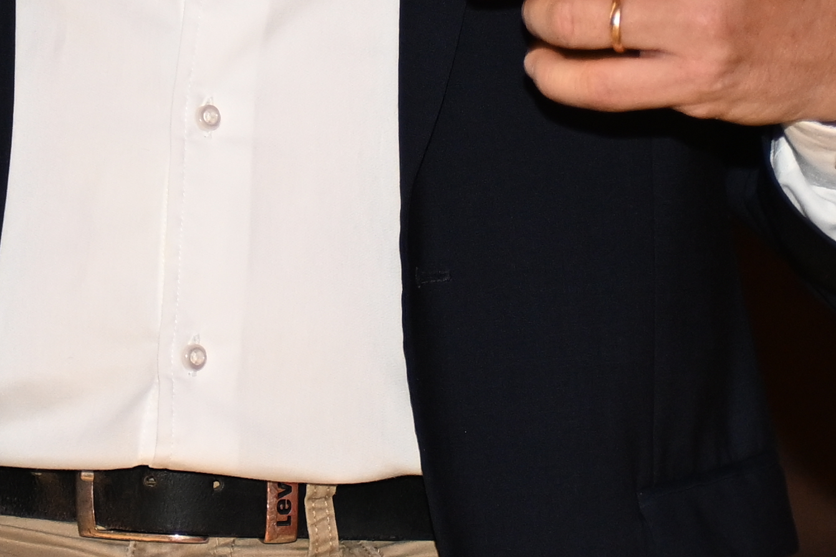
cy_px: -47
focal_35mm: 431
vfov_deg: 3.2
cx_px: 253
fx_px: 10008
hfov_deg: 4.8
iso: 640
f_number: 2.8
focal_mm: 70
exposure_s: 1/60
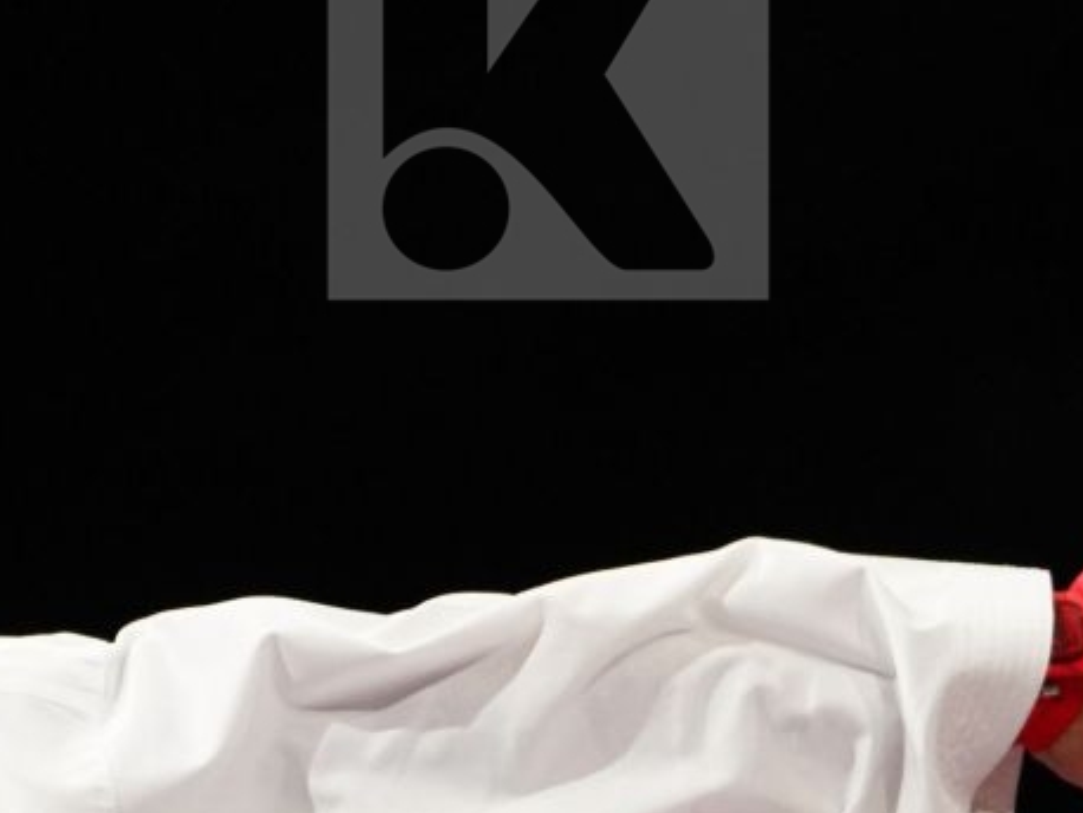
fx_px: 23633
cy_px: 922
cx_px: 549
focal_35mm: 755
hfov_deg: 2.6
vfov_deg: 2.0
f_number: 2.8
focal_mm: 200
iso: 3200
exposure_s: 1/1000
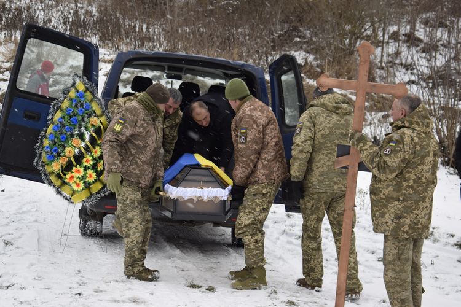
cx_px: 230
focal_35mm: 82
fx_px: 1056
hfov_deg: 24.6
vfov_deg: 16.6
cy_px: 154
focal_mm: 55
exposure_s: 1/125
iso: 400
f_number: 5.6
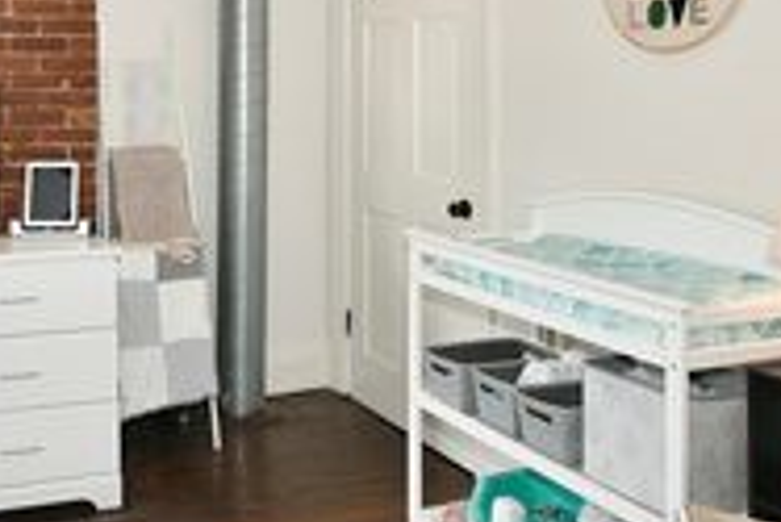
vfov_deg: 32.0
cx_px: 121
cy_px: 65
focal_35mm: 40
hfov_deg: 45.2
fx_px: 868
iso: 800
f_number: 4.5
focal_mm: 10
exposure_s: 1/60
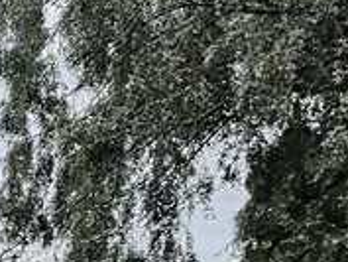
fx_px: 1569
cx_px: -328
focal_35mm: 156
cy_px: 429
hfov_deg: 11.5
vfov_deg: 9.2
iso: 50
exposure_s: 1/1323
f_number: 1.8
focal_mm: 3.95
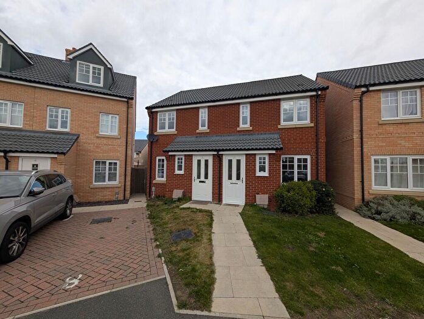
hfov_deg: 110.4
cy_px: 160
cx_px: 212
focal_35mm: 12
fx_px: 147
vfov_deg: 94.7
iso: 52
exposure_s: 1/992
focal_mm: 2.02
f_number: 1.7
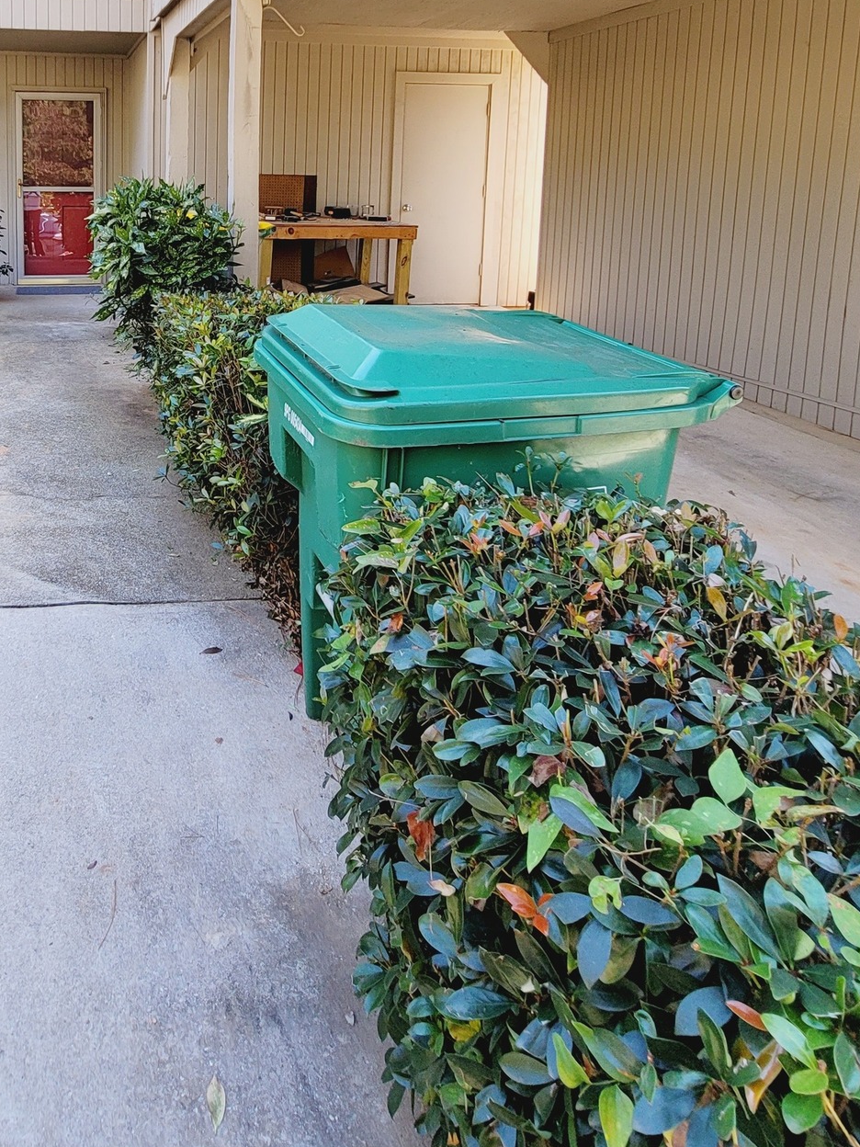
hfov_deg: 52.8
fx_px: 795
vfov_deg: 67.1
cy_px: 288
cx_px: 162
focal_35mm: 24
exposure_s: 1/189
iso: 64
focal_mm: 2.2
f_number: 2.2
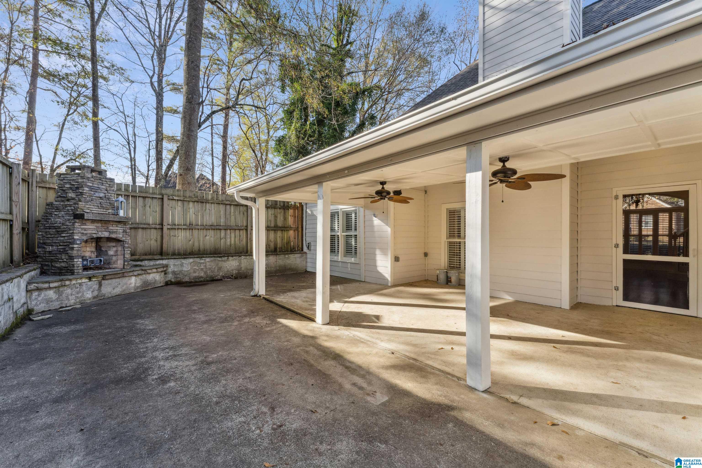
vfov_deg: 81.2
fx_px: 273
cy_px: 234
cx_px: 351
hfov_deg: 104.3
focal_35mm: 14
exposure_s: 1/250
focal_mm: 14
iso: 800
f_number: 11
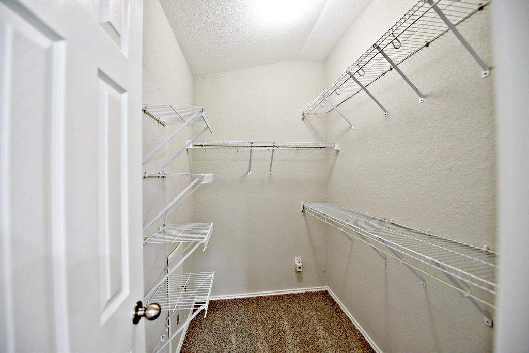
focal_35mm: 14
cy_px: 176
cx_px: 264
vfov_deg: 81.2
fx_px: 206
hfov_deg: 104.2
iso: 800
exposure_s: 1/60
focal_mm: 14
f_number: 3.2
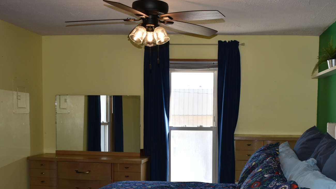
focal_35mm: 47
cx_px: 193
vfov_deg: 25.2
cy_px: 138
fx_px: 419
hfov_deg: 43.6
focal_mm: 24
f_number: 5
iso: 450
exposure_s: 1/200
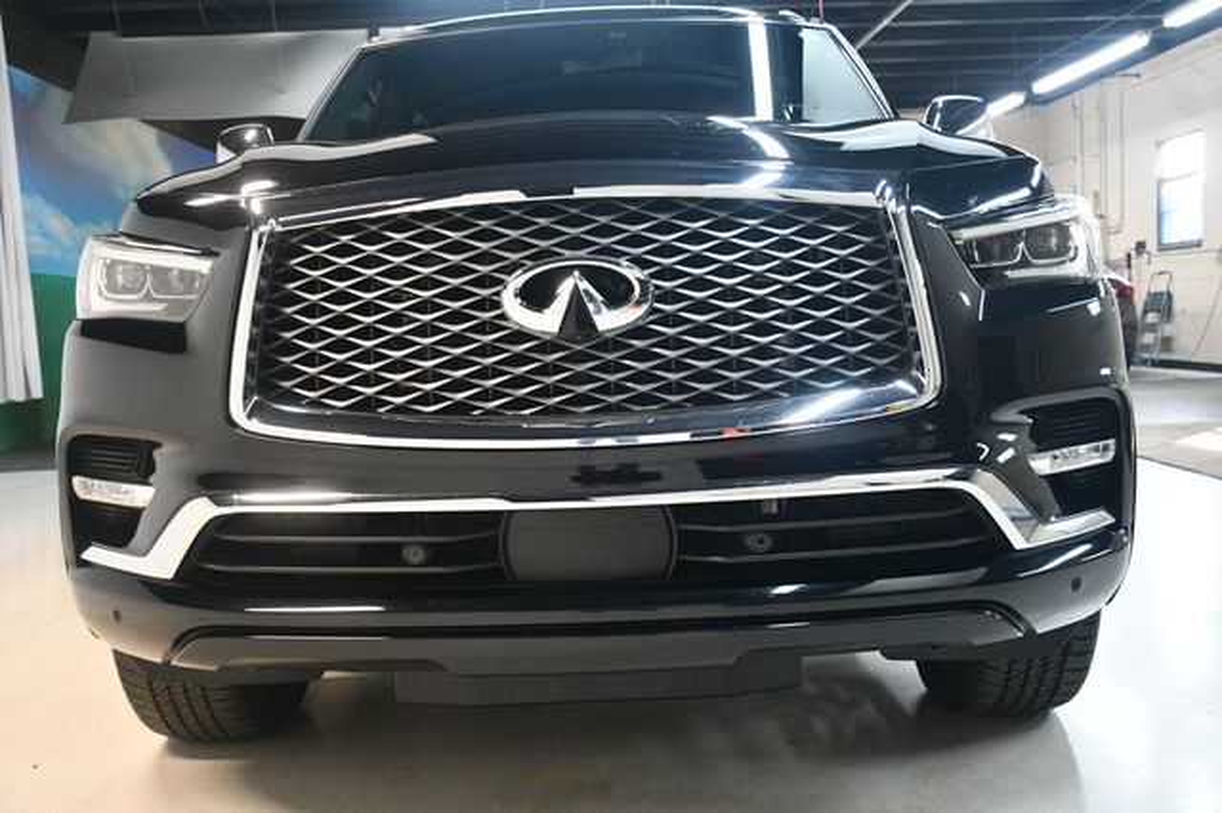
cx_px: 611
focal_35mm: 39
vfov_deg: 34.2
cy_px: 406
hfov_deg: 49.6
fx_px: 1323
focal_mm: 26
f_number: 3.8
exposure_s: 1/125
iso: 3200
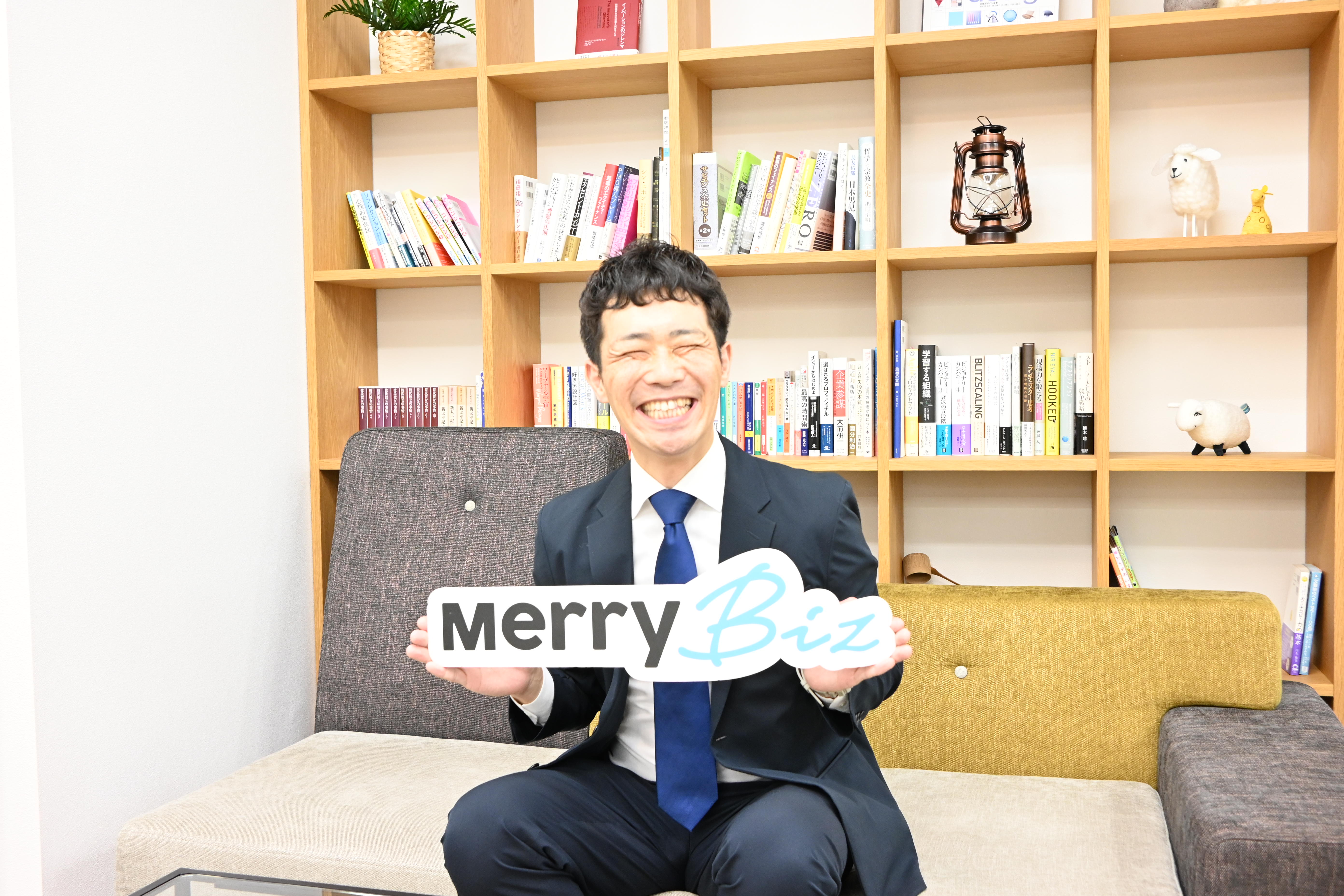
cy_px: 448
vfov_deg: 36.9
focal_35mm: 36
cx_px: 672
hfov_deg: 53.1
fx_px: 1344
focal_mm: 24
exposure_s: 1/60
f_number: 4
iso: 1250
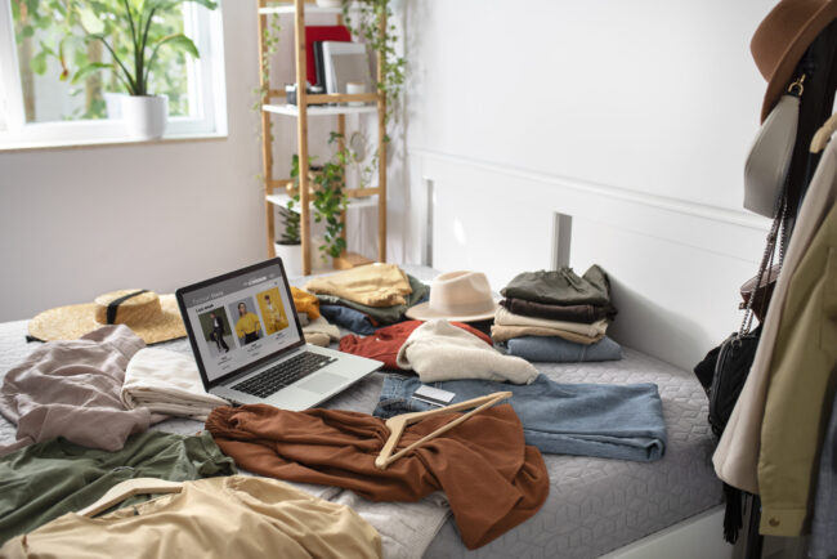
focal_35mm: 35
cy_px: 280
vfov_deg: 37.9
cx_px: 418
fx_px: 814
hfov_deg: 54.4
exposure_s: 1/160
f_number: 2.8
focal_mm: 35
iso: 500
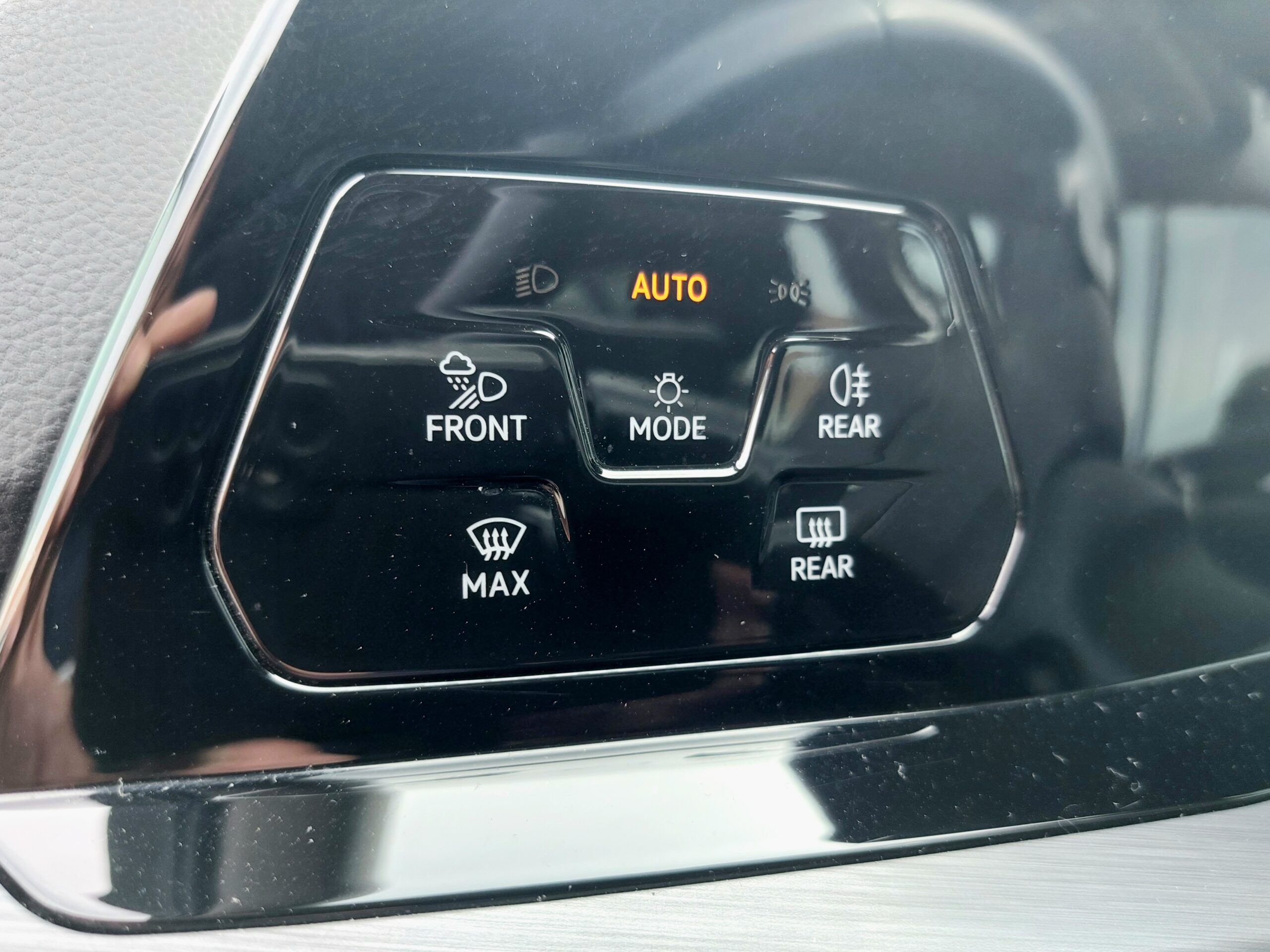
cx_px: 635
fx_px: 917
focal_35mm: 25
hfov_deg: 69.4
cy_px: 476
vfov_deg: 54.9
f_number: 1.8
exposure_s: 1/50
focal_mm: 5.23
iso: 50
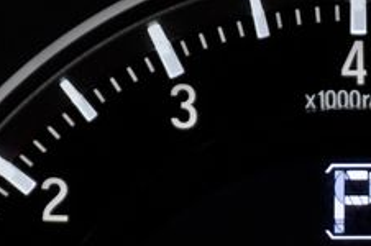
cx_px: 360
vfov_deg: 2.3
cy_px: 348
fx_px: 6133
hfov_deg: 3.5
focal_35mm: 596
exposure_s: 1/250
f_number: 5.6
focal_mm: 140
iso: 2500
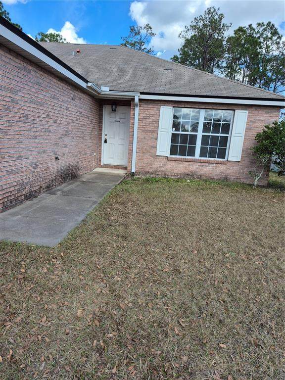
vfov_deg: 73.9
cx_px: 142
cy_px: 190
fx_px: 252
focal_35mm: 23
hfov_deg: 58.9
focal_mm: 5.4
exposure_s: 1/898
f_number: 1.8
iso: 25
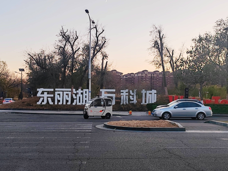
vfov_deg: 32.2
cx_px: 114
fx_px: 296
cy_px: 86
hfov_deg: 42.1
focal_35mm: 45
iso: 160
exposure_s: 1/100
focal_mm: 6.14
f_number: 1.8
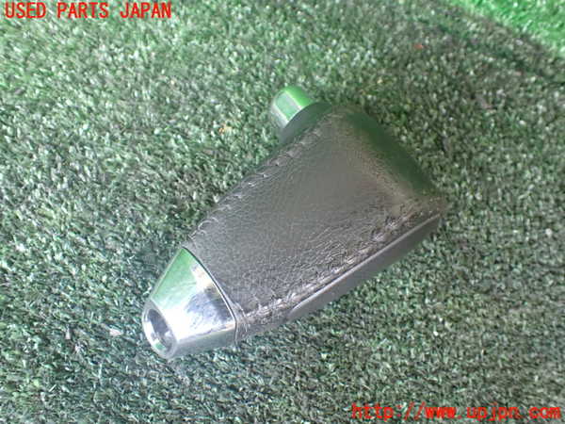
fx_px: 490
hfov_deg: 60.0
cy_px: 212
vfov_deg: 46.8
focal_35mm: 30
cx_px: 282
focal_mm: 5.4
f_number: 2.3
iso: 800
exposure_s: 1/60
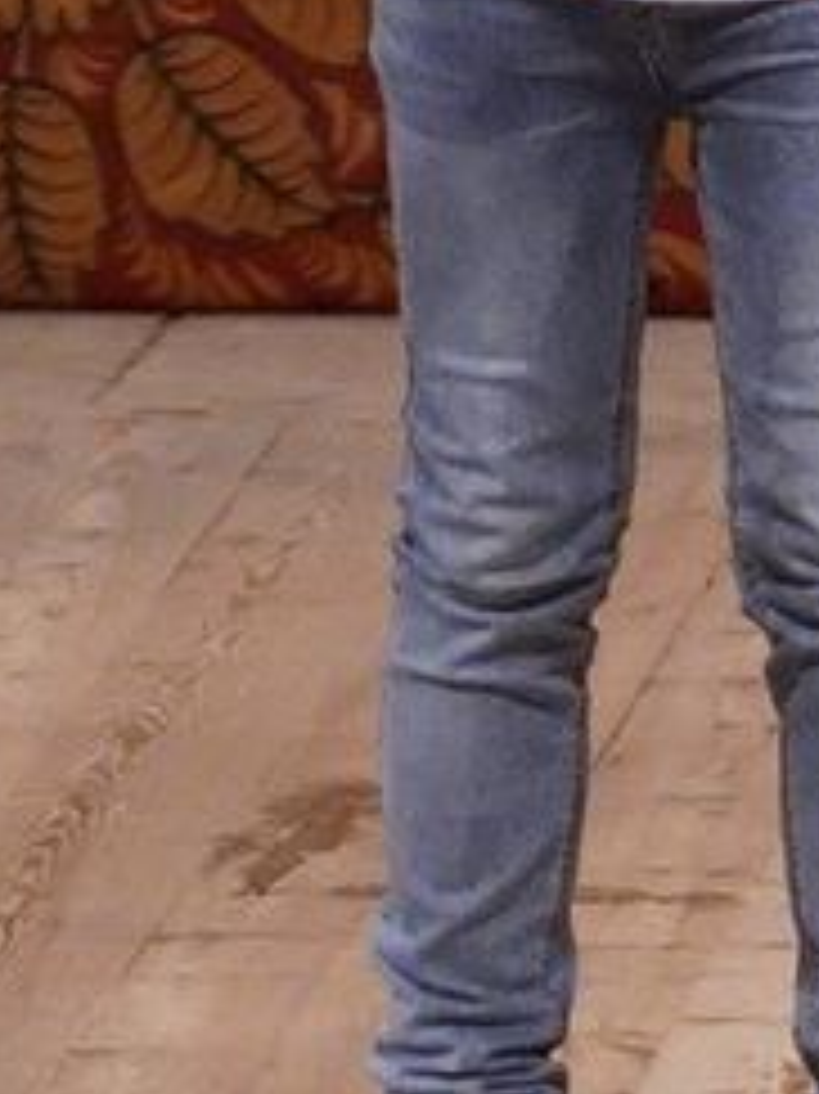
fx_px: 43446
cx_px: 1318
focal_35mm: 1376
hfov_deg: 1.1
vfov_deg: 1.4
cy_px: -1398
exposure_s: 1/400
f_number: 2.8
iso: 1600
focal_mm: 91
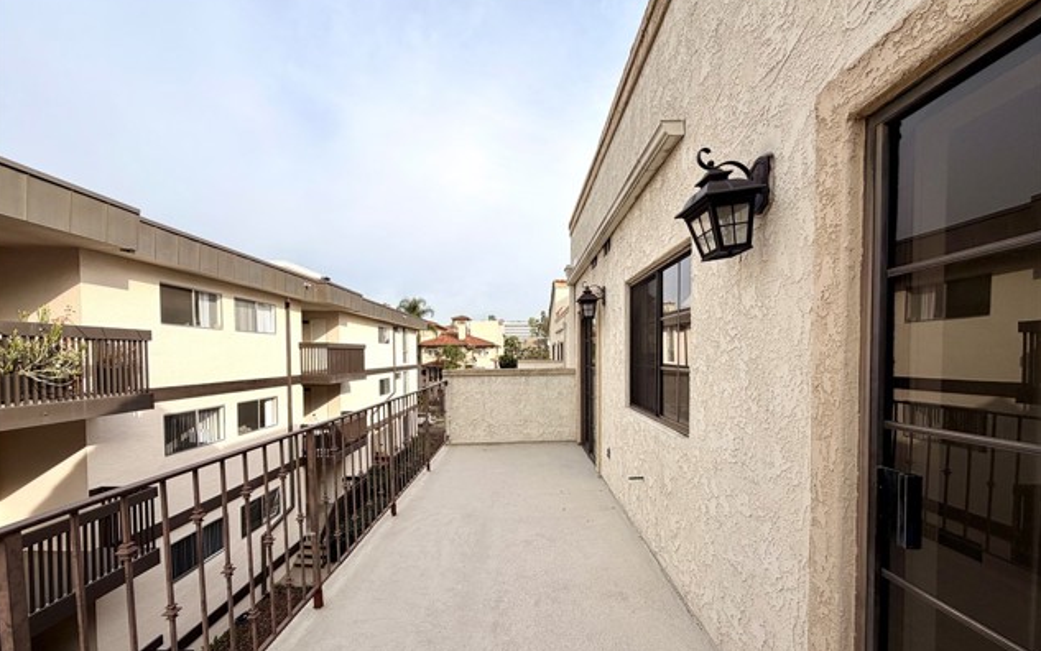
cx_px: 518
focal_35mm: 15
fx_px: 426
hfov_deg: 101.4
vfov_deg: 74.4
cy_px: 370
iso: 25
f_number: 2.2
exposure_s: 1/770
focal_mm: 2.22
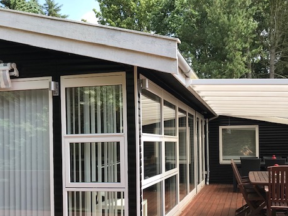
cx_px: 171
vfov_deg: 36.4
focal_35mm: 39
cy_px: 147
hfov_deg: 47.6
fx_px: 325
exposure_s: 1/887
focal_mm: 3.99
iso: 20
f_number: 1.8
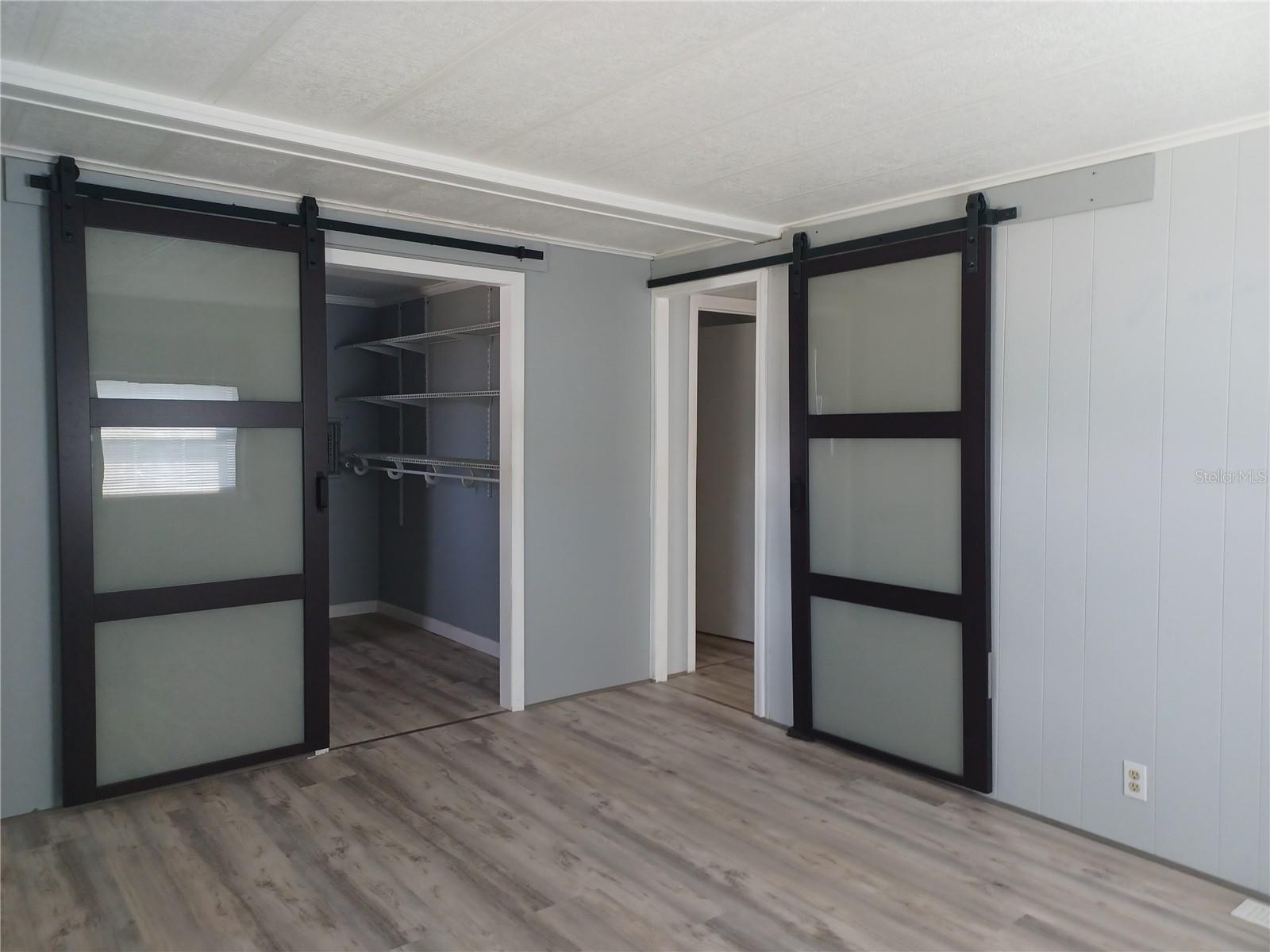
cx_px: 635
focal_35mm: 25
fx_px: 917
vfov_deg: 54.9
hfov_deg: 69.4
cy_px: 476
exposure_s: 1/40
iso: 320
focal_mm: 4.6
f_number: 1.8
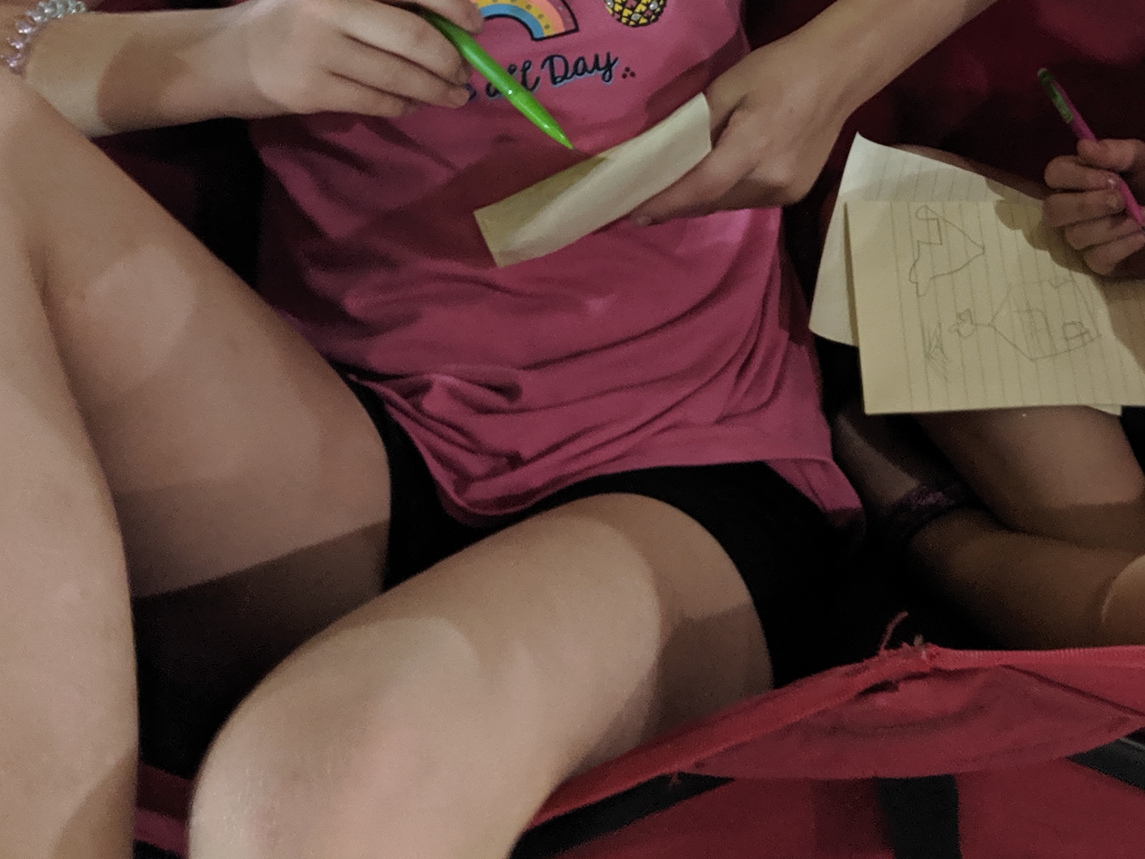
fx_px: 2051
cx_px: 882
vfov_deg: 22.2
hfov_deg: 30.6
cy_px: -121
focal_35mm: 62
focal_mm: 4.44
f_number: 1.8
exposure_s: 1/40.1
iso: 522
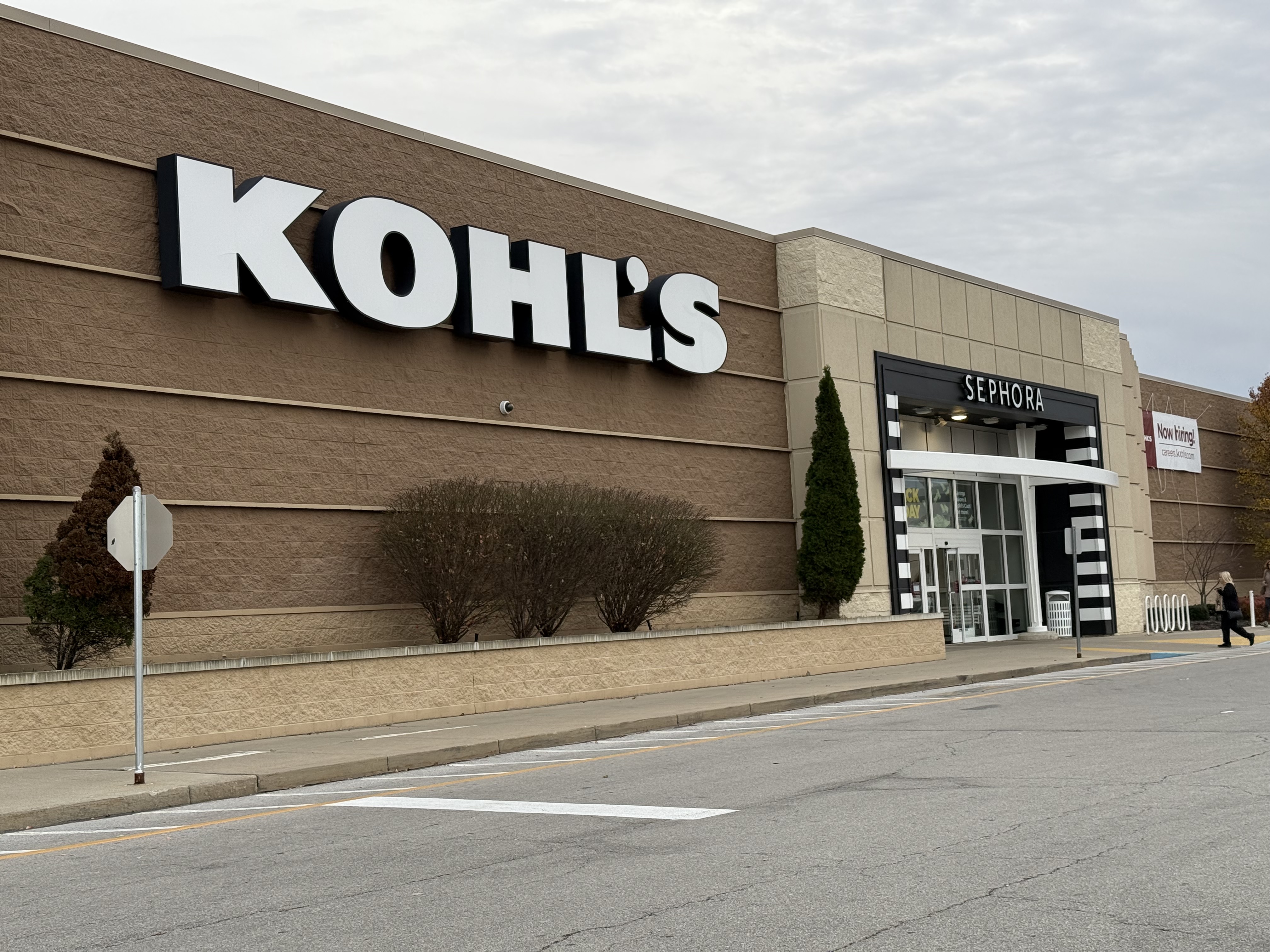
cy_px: 476
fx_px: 1761
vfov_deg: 30.3
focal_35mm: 48
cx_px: 635
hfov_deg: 39.7
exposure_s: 1/346
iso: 100
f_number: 1.78
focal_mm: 6.76
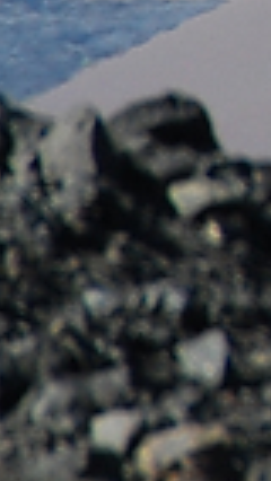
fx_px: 28875
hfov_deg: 0.5
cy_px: -405
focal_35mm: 2263
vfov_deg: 1.0
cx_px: 1392
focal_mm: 200
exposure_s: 1/400
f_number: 11
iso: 400
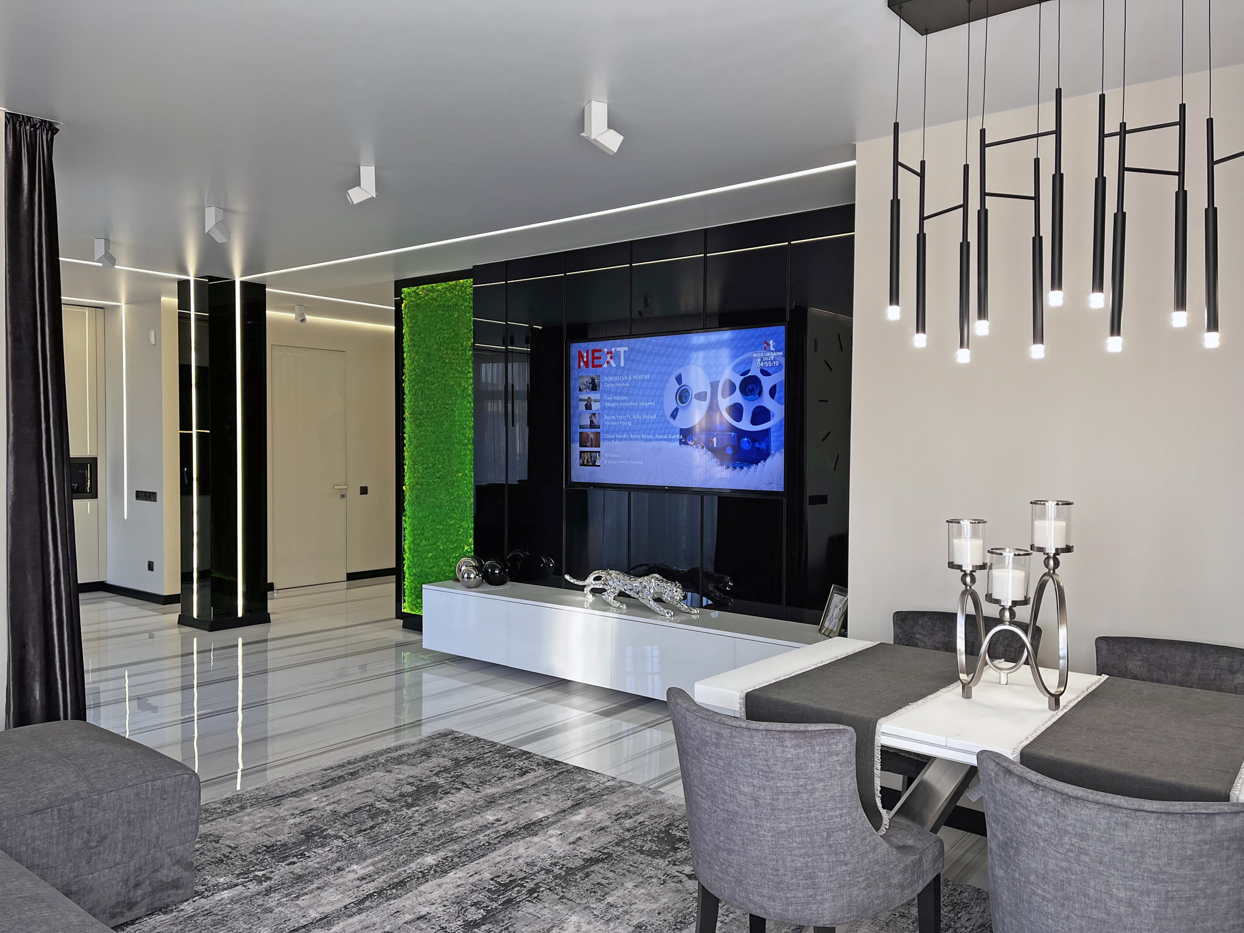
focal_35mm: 26
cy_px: 466
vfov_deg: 53.1
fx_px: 934
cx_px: 622
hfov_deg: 67.3
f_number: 1.6
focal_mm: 5.1
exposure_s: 1/121
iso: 80
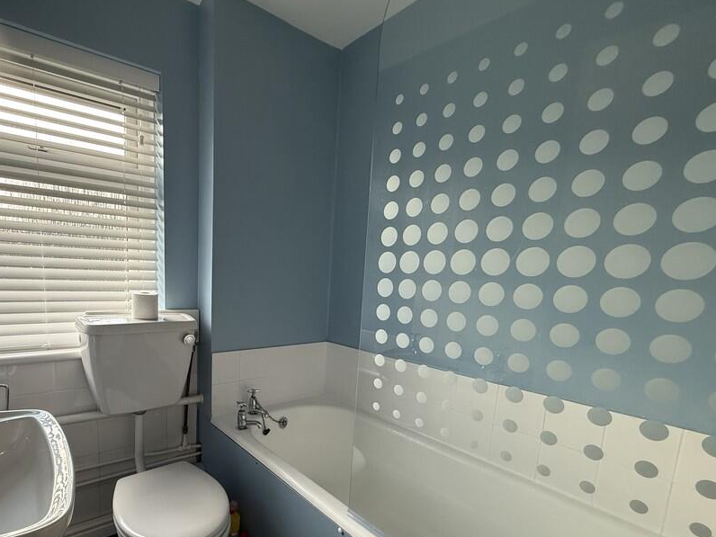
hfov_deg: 86.1
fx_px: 372
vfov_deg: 70.7
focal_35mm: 18
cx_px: 269
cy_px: 327
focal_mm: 2.22
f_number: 2.2
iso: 200
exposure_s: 1/100
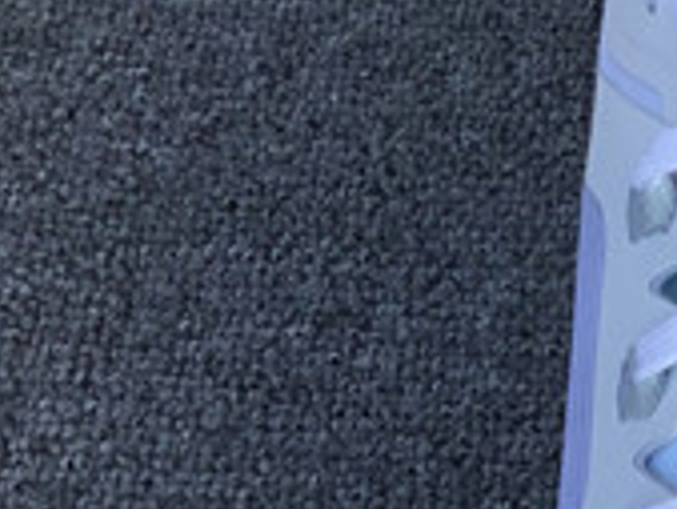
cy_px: 487
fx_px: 3229
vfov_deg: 9.0
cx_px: 1226
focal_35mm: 165
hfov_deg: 11.1
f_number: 2.4
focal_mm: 3.3
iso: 25
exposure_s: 1/288
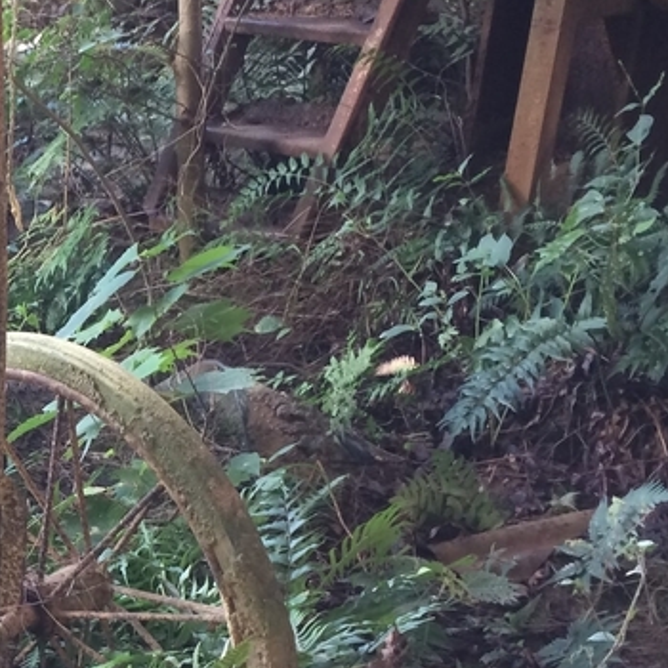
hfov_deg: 21.5
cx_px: -115
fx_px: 1637
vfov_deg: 23.0
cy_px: 422
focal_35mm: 75
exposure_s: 1/30
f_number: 2.2
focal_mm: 4.15
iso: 80
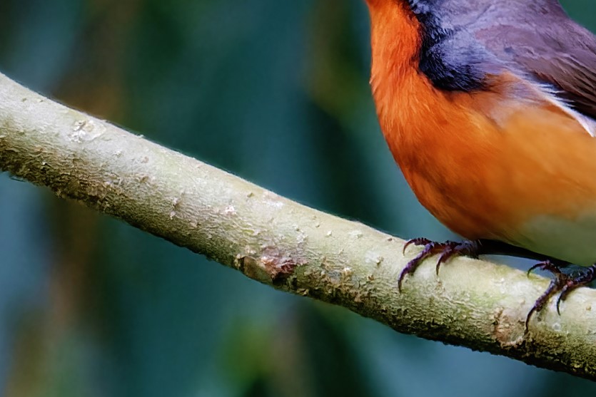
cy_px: 157
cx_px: 555
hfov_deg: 1.5
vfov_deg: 1.0
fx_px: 23131
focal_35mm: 1397
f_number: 6.3
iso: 3200
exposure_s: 1/1250
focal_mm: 480
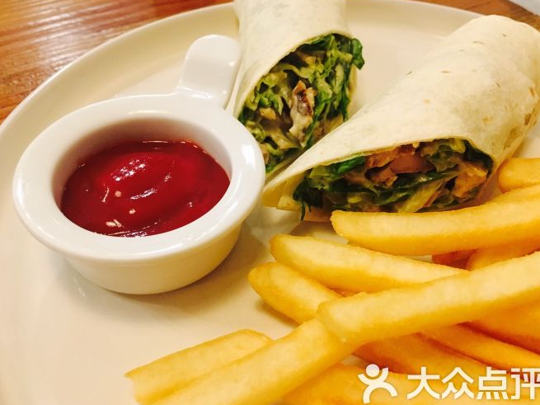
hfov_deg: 58.4
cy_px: 210
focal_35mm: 31
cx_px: 276
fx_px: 484
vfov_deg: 45.4
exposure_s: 1/17
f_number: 2.2
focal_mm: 4.15
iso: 250
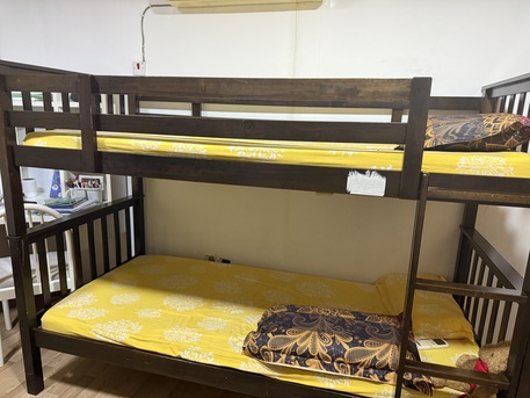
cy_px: 199
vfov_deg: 56.8
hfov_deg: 71.6
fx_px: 368
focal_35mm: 24
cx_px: 265
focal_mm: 6.76
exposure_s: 1/60
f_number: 1.78
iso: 500
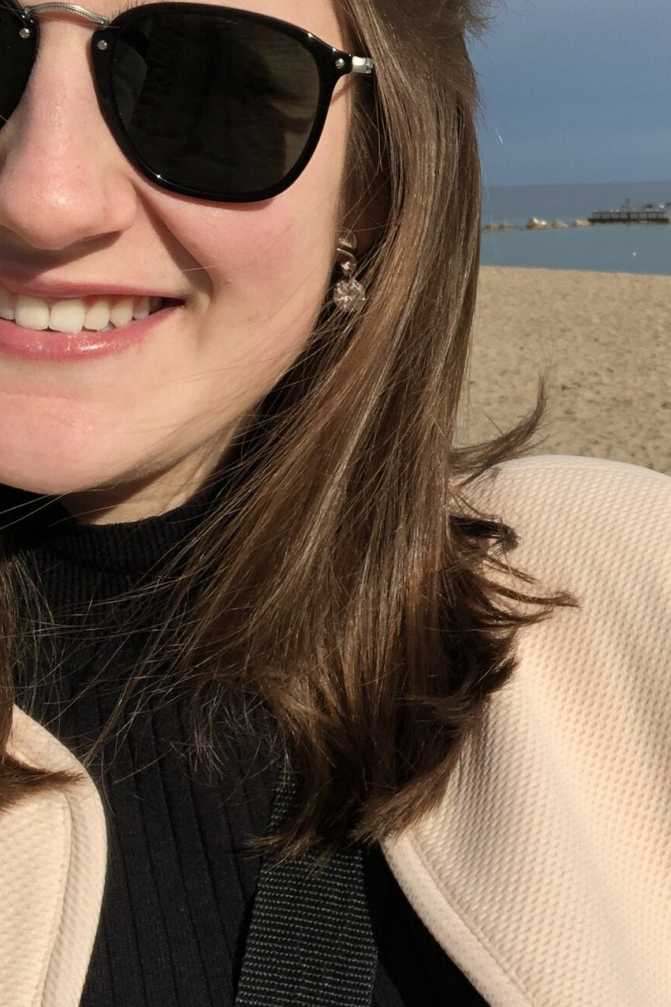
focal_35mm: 65
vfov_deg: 31.0
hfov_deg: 20.7
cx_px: 544
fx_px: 1818
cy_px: 498
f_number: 2.2
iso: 20
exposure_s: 1/1330
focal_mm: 2.87
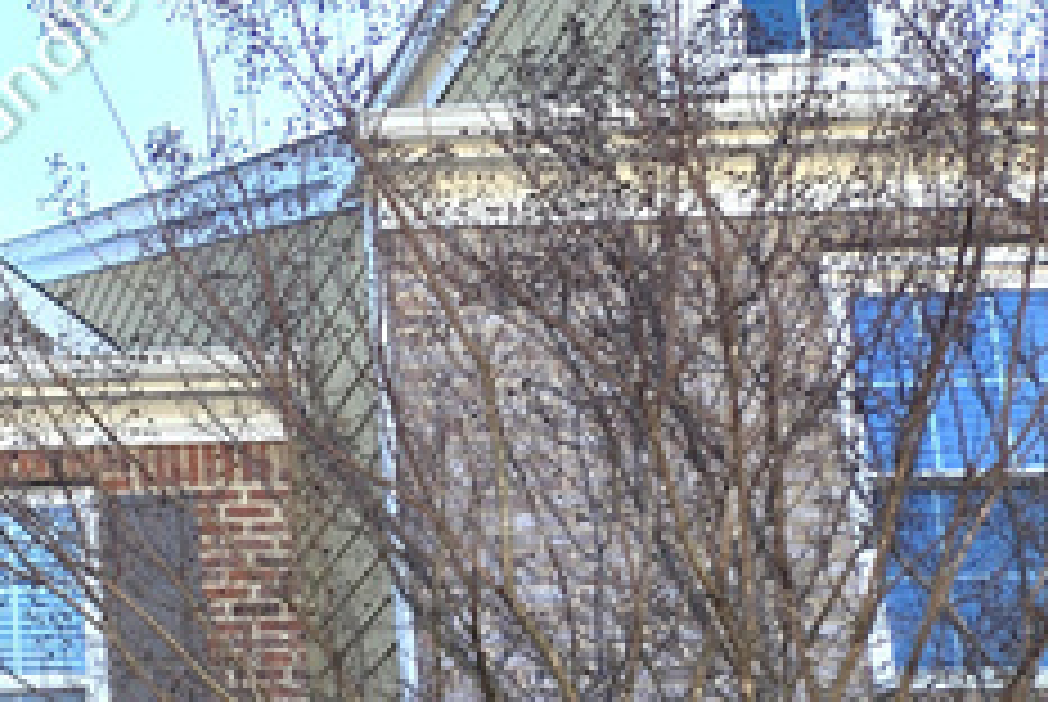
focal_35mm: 82
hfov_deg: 20.0
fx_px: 2390
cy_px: 864
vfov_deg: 16.0
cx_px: -670
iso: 25
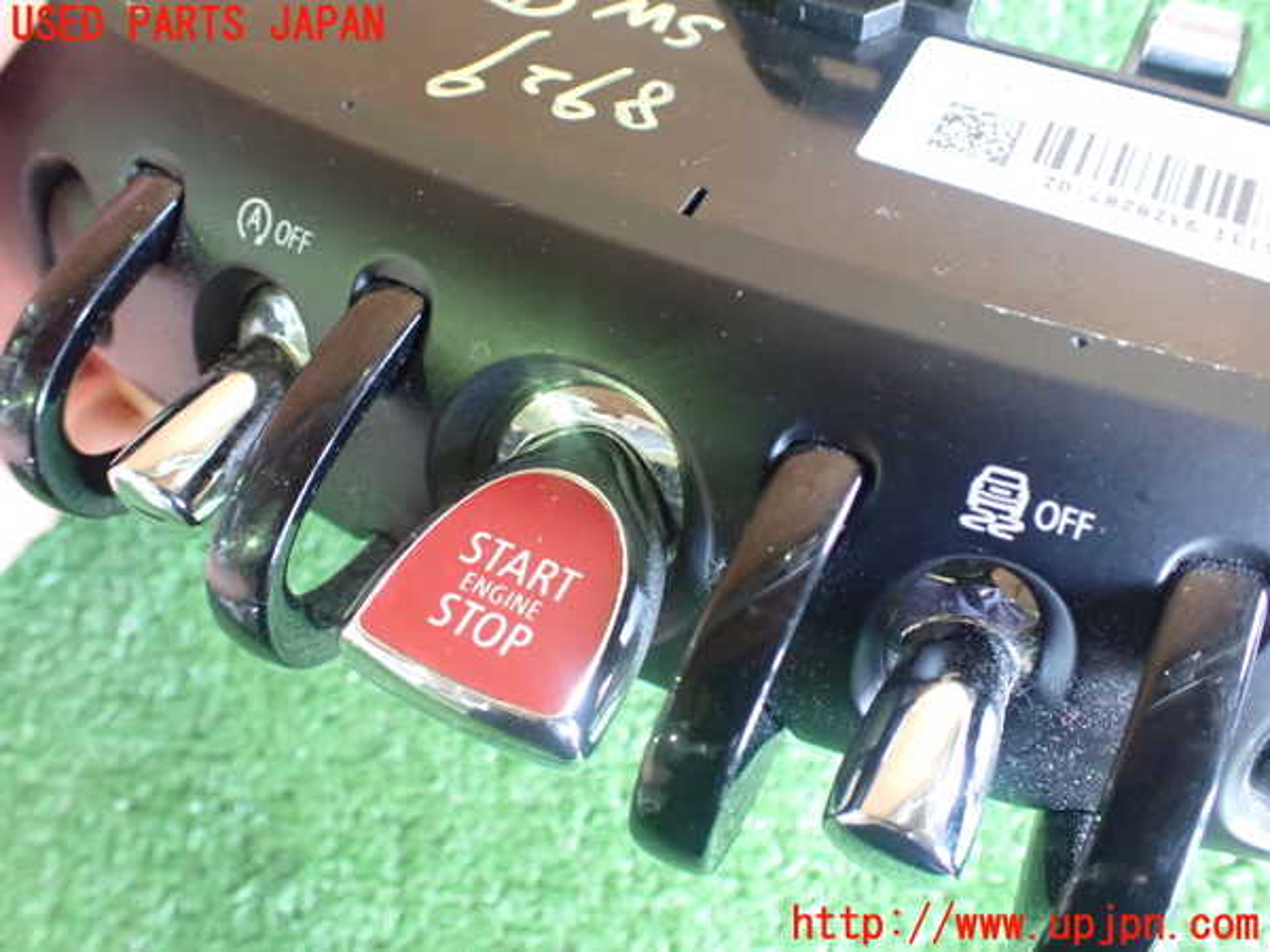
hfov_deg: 60.0
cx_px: 635
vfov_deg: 46.8
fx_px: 1101
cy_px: 476
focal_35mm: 30
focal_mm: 5.4
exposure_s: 1/30
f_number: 2.3
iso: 1250
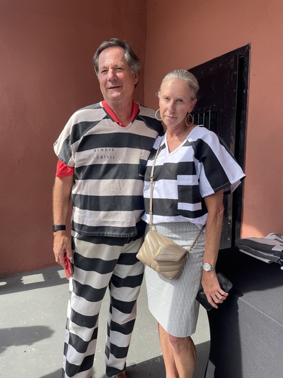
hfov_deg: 53.0
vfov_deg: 67.3
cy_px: 189
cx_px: 142
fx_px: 284
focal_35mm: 26
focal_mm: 4.2
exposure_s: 1/1276
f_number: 1.6
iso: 32
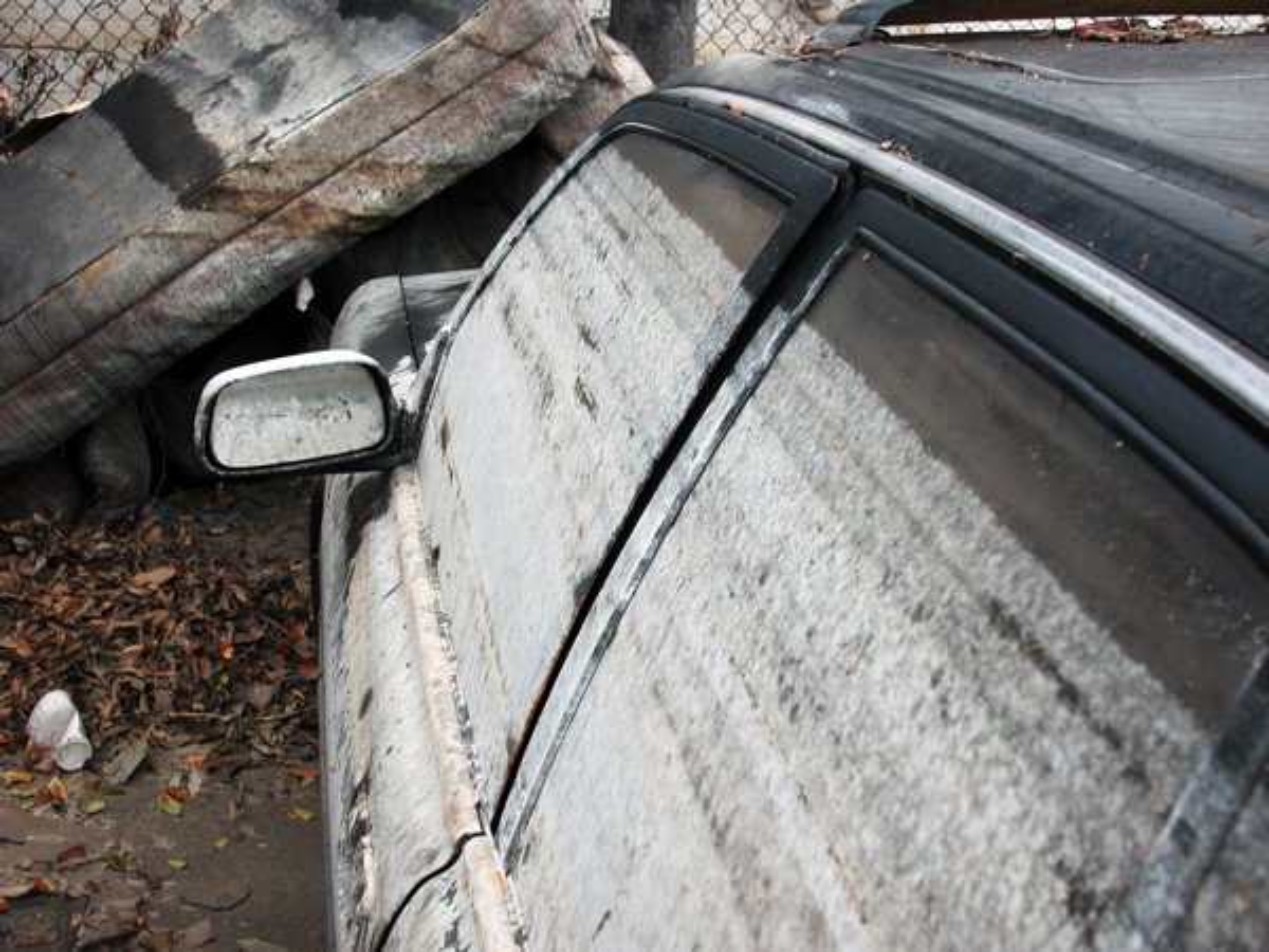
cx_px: 634
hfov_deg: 38.9
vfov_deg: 29.7
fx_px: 1796
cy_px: 476
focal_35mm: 49
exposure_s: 1/192
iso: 100
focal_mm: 12.4
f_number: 4.3
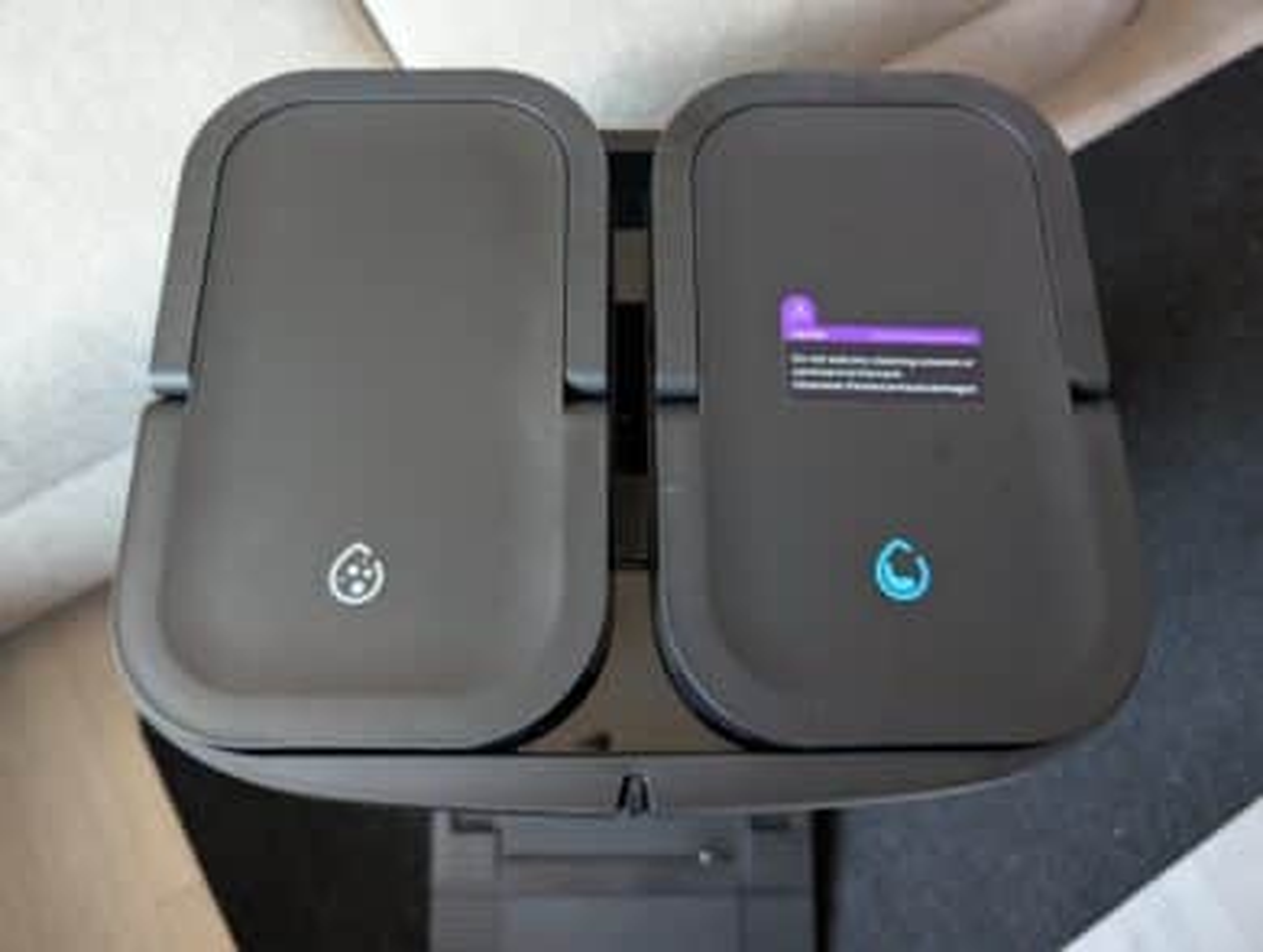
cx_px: 632
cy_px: 476
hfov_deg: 71.5
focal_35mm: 24
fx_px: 877
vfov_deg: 57.0
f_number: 1.68
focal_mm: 6.9
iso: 832
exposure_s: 1/48.6
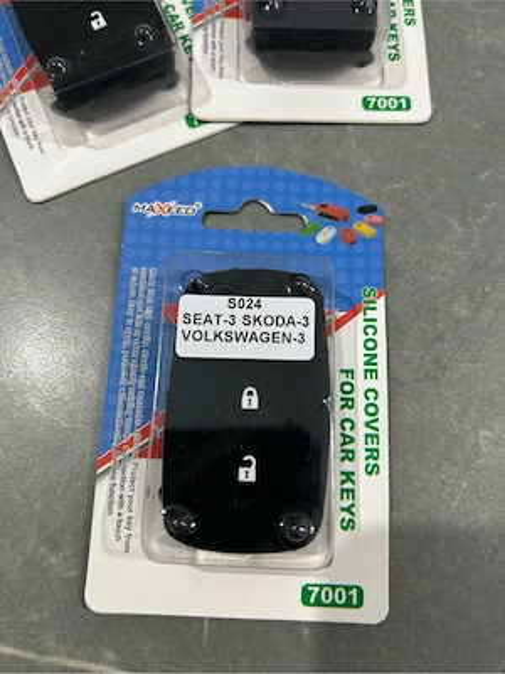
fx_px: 506
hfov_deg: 53.1
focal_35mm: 26
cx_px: 252
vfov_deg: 67.3
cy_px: 337
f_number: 1.5
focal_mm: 5.7
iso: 125
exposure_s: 1/50
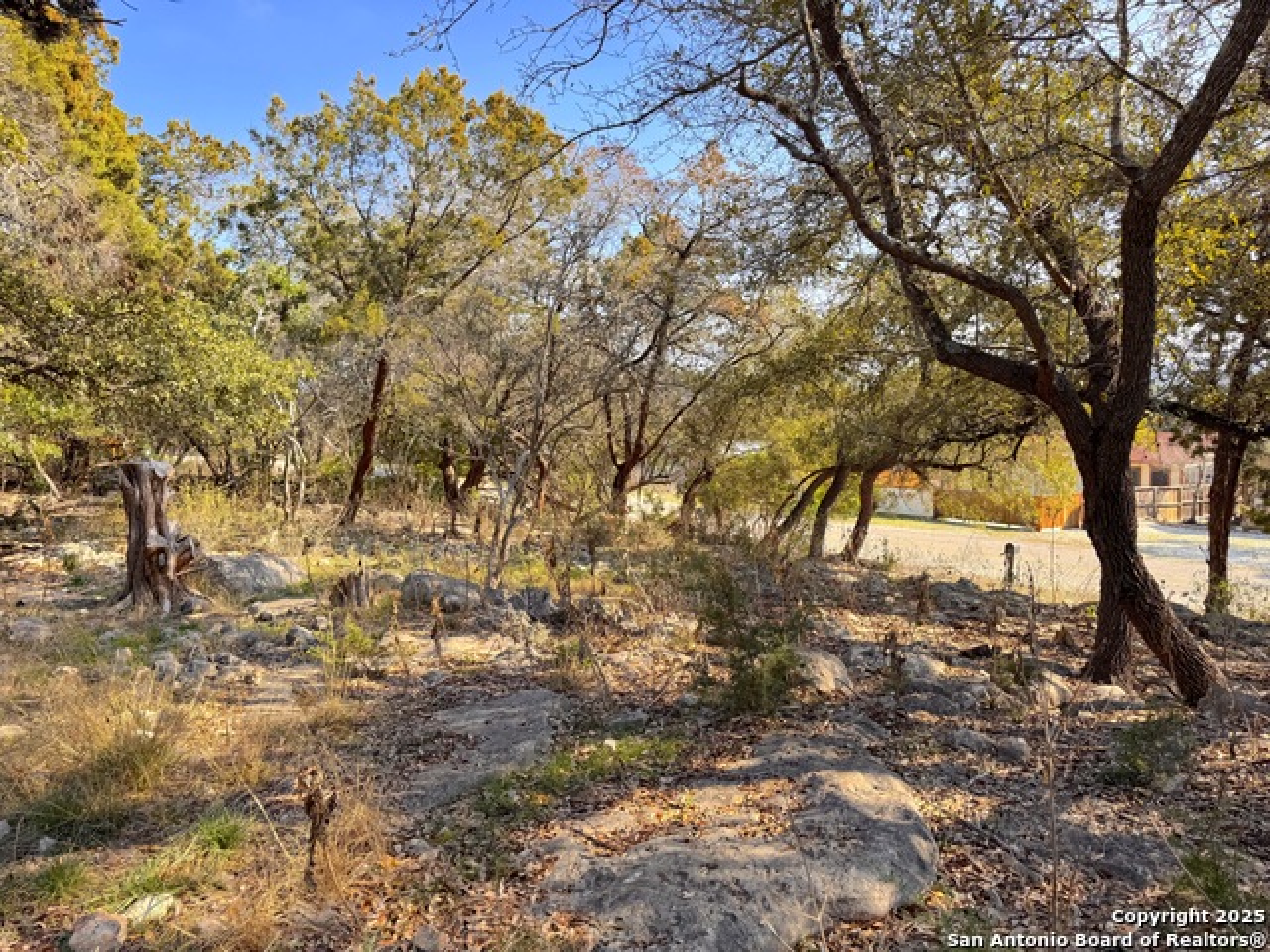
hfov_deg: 71.6
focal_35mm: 24
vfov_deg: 56.8
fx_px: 881
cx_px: 635
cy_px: 476
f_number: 1.78
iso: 80
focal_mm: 6.76
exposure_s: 1/1151
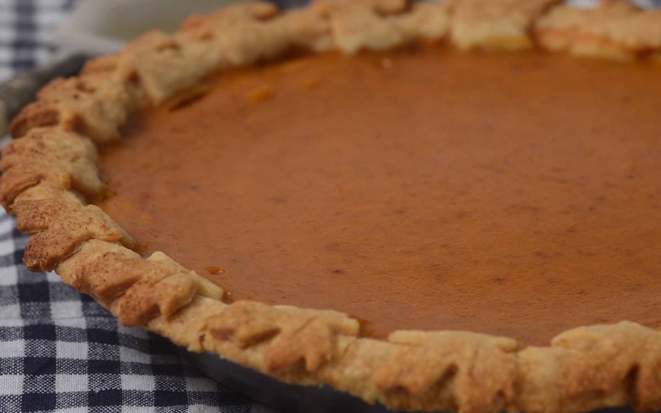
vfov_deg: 7.6
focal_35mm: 172
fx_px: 3090
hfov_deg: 12.2
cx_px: 326
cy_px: 198
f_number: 5.6
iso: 100
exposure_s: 1/125
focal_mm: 105
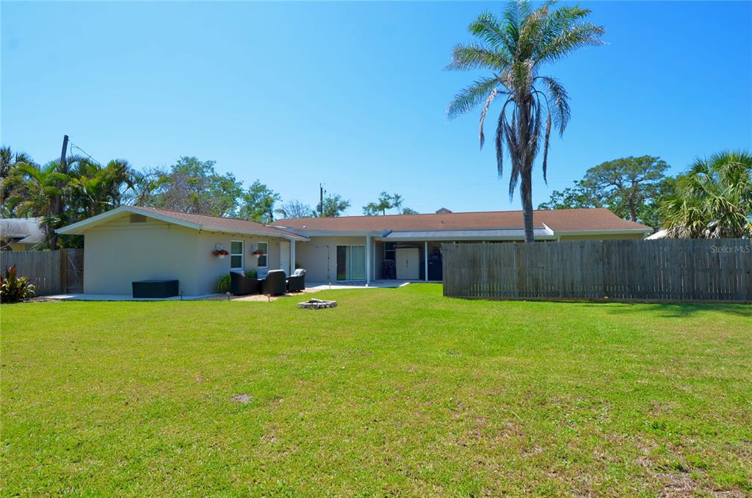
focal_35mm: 36
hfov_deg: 53.2
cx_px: 376
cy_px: 249
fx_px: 750
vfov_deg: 36.7
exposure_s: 1/250
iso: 100
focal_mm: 24
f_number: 8
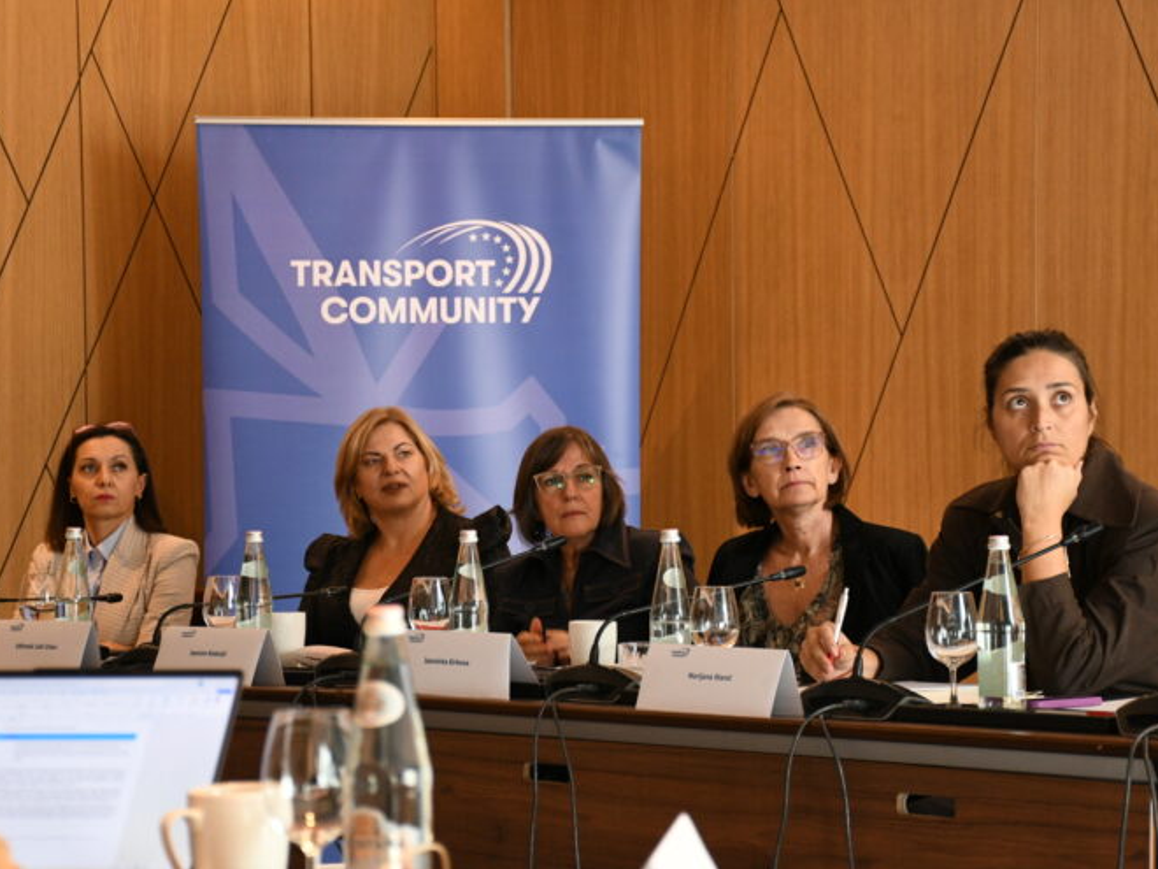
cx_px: 581
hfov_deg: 18.9
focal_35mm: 104
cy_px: 448
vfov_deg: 14.2
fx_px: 3479
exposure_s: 1/100
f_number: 5
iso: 2000
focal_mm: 62
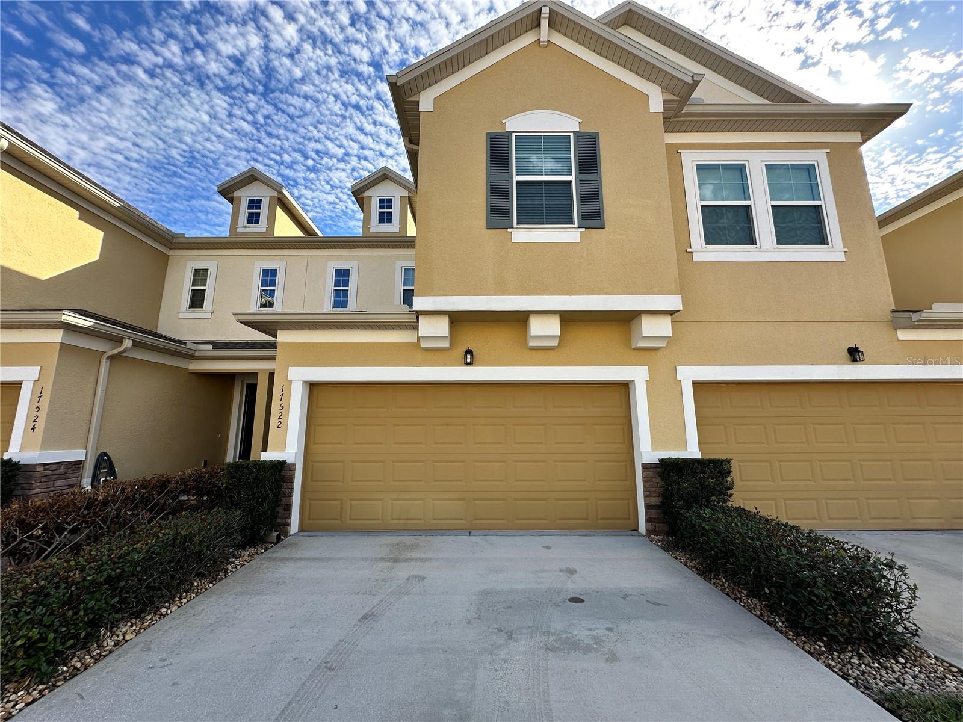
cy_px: 361
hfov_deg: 102.1
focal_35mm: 14
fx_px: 389
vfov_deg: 85.7
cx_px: 482
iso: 50
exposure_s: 1/796
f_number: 2.2
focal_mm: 2.22
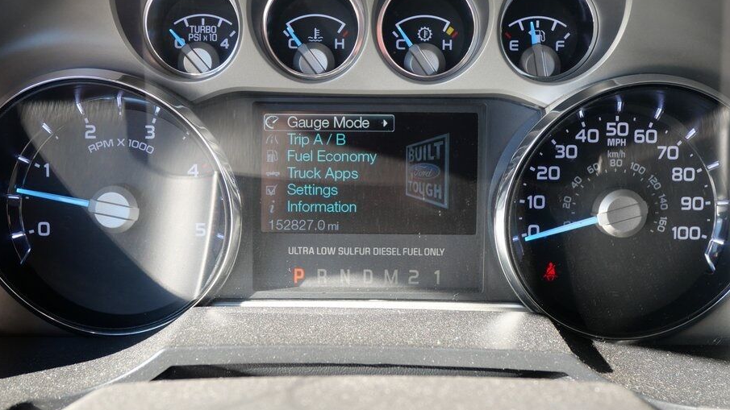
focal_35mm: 37
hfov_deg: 54.0
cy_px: 171
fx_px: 716
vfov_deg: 31.9
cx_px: 369
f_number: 3.8
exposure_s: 1/100
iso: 200
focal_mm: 15
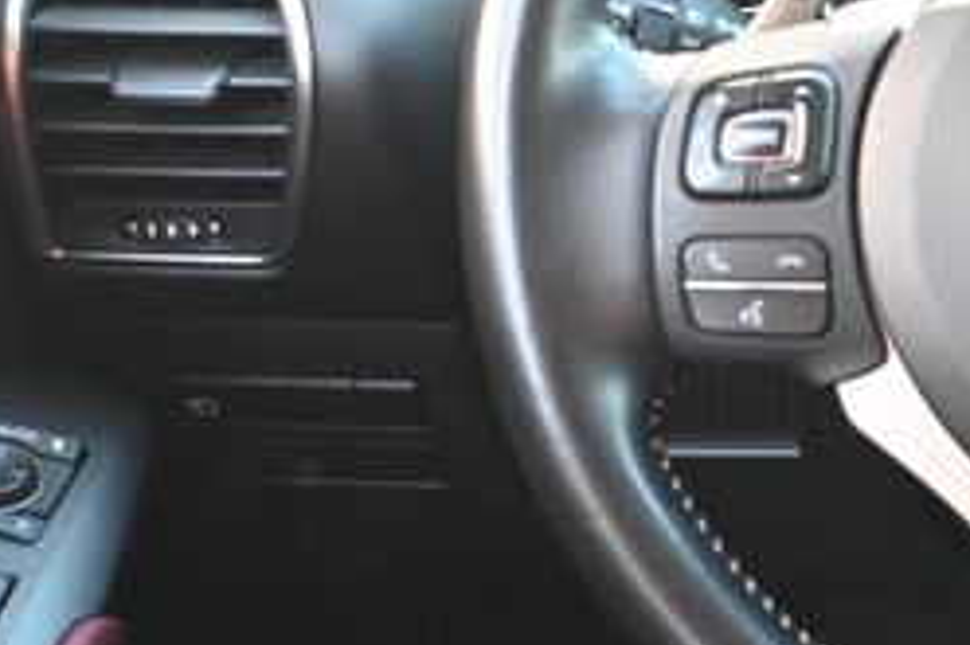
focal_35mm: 107
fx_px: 2872
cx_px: 1232
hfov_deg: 18.0
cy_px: 164
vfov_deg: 12.8
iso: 3200
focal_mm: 27.5
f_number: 4.5
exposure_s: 1/125
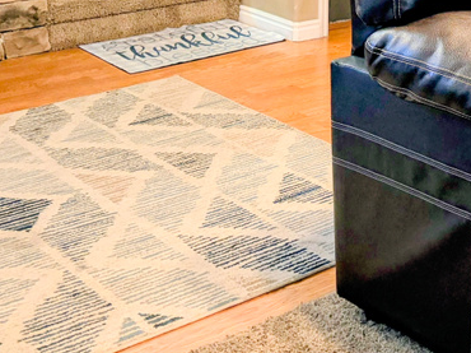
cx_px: 334
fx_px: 979
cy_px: -87
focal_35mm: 72
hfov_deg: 26.8
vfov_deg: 19.1
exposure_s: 1/30
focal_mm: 5.96
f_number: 1.6
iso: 640
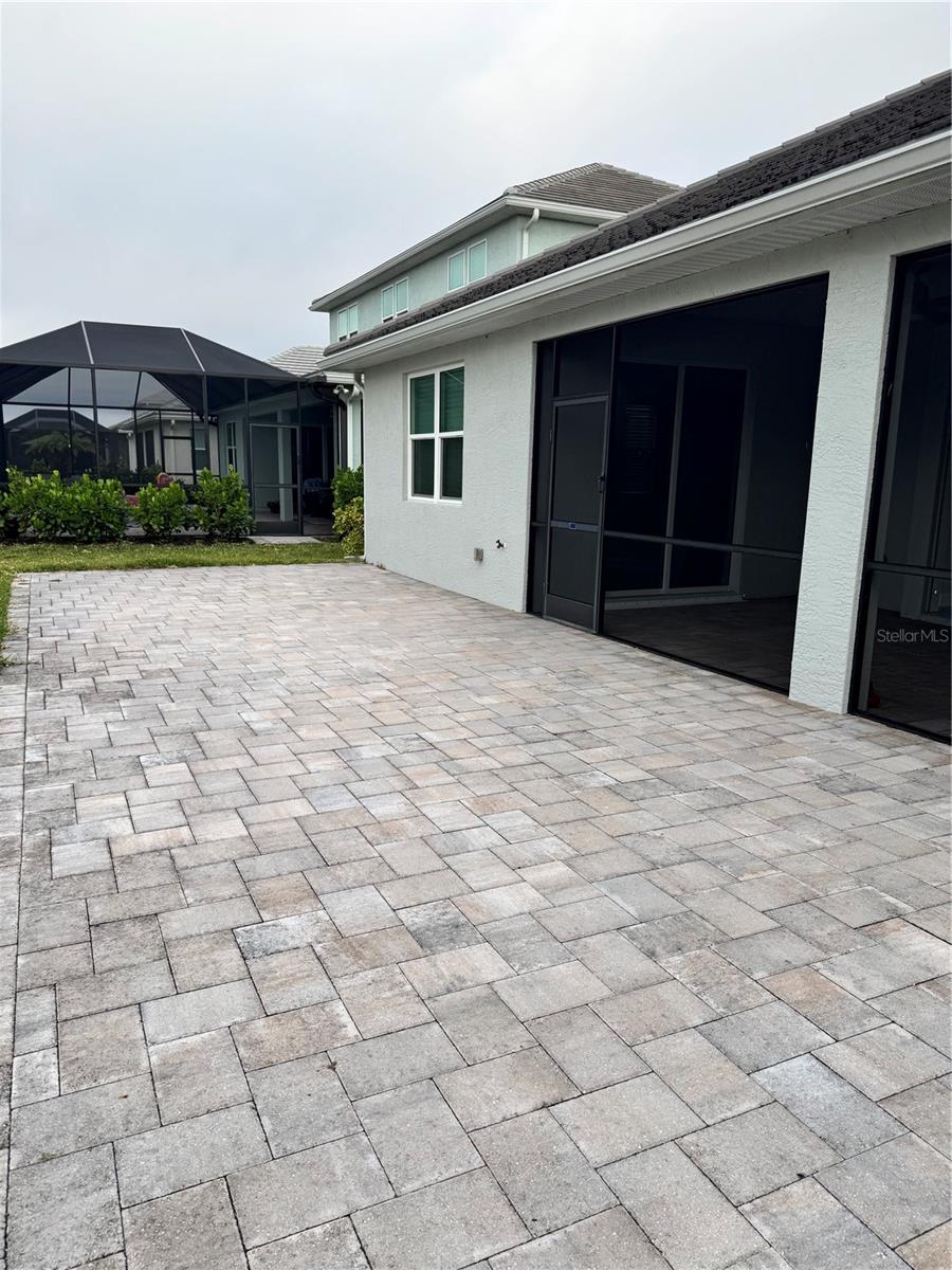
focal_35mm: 24
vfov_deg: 71.6
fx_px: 880
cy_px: 635
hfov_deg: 56.8
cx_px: 476
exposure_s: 1/1767
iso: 80
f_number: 1.78
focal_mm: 6.76
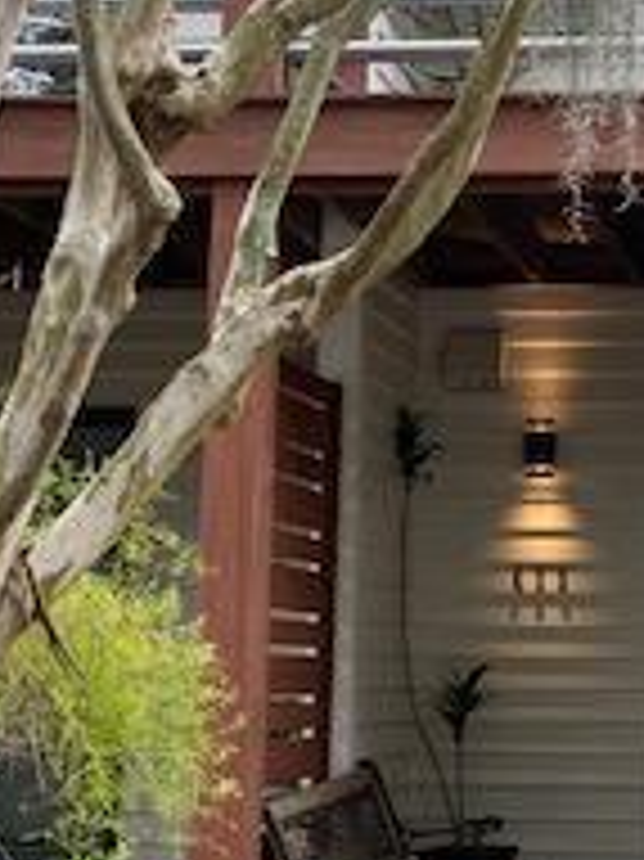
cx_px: 594
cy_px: 423
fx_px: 2160
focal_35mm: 87
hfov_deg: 16.7
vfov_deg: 22.5
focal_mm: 4.25
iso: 32
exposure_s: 1/221
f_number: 1.8
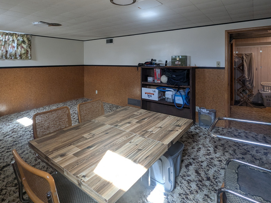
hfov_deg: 84.2
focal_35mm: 19
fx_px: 149
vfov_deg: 65.8
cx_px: 118
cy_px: 59
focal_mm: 1.95
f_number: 2.2
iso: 59
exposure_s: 1/23.8
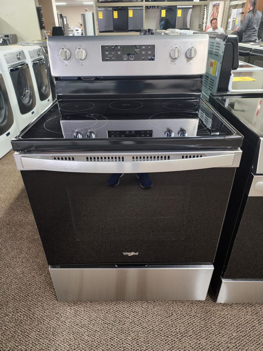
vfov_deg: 73.9
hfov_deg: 58.9
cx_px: 132
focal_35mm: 23
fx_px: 233
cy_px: 176
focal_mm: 6.4
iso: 500
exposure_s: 1/40
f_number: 1.8
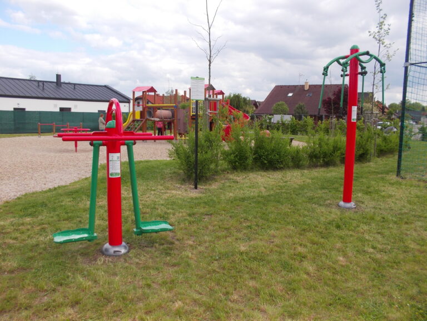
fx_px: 358
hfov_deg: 61.7
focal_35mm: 29
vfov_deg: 48.2
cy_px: 160
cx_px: 214
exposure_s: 1/320
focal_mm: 4.1
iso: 80
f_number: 3.3
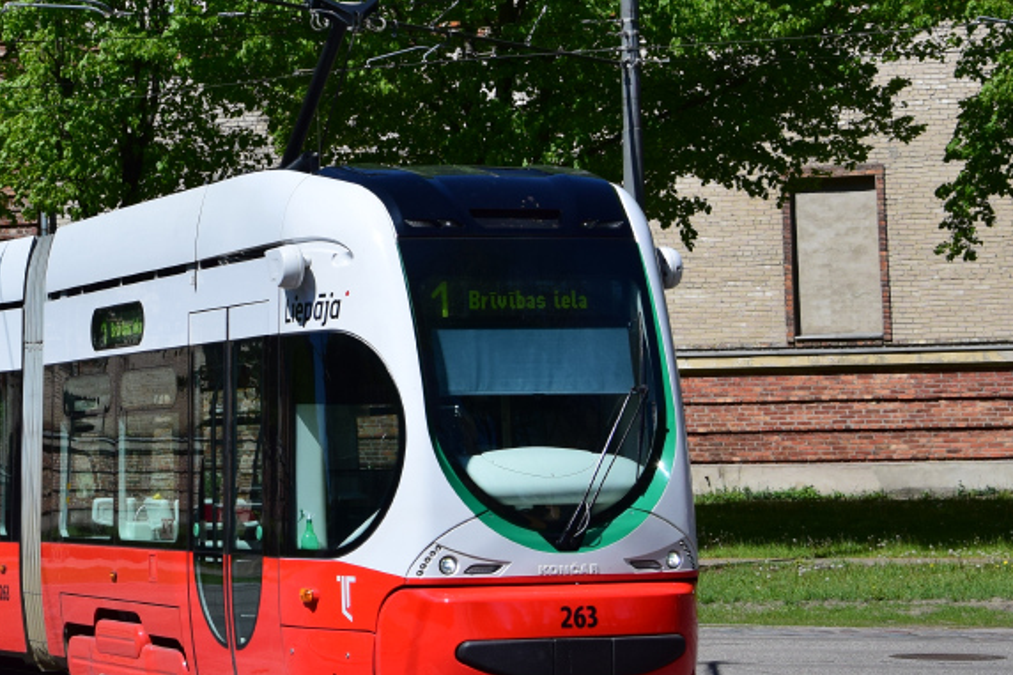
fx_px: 3263
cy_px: 144
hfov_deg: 17.4
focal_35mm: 116
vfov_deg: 11.8
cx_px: 151
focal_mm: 34
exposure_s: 1/1000
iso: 200
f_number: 6.3
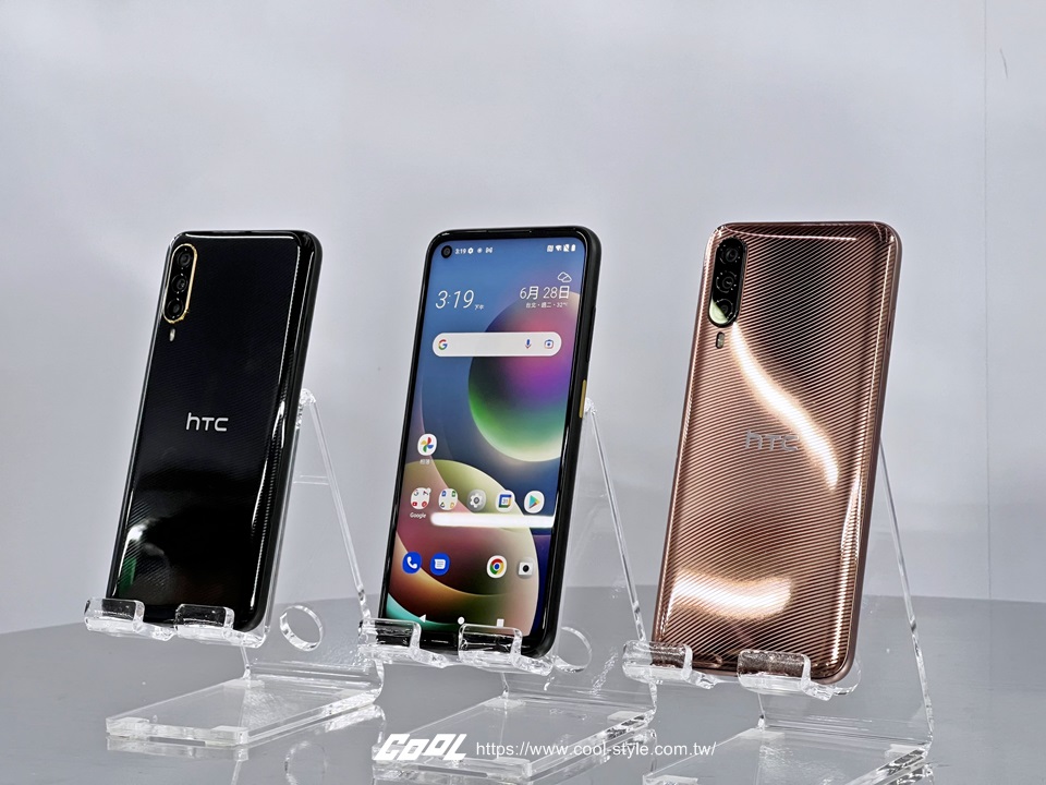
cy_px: 392
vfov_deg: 19.1
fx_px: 2327
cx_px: 523
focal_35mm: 77
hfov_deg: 25.3
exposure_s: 1/120
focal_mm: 9
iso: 125
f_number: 2.8
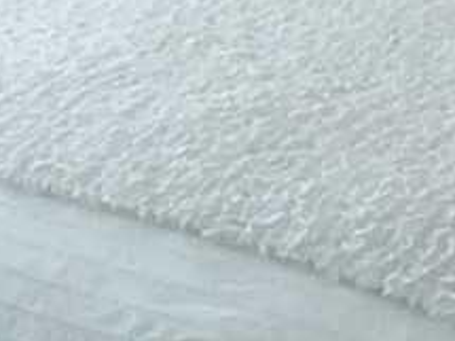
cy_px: -288
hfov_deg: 16.0
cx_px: 762
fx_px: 1419
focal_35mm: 108
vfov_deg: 12.4
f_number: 2.2
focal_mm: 4.15
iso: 40
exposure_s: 1/30
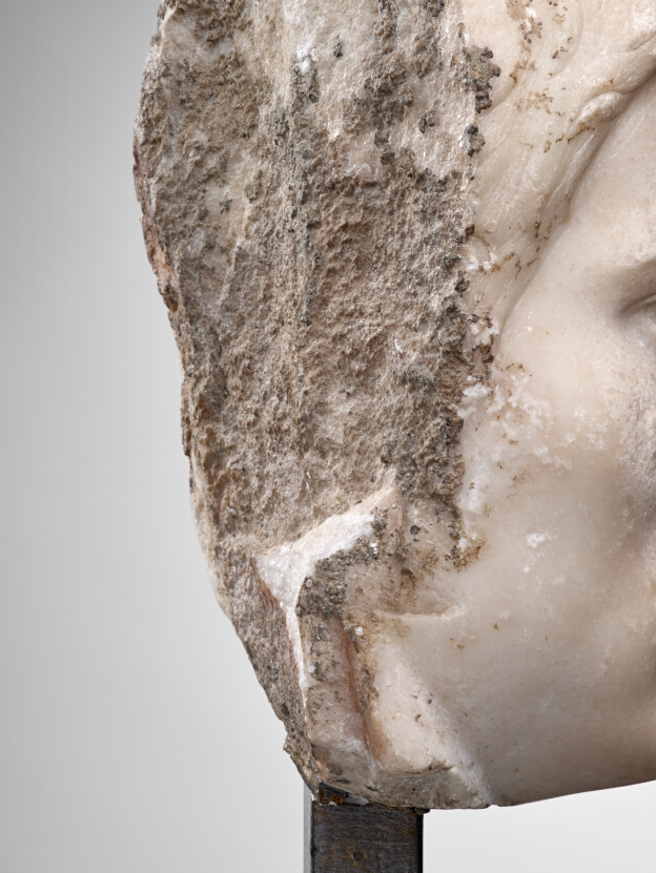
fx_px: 2550
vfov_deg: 19.4
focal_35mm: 101
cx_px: 465
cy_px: 359
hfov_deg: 14.6
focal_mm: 80
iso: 200
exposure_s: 1/125
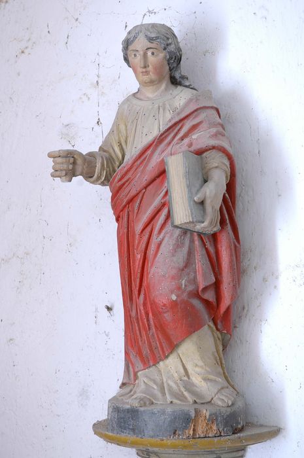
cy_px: 229
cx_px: 152
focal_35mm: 82
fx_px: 1048
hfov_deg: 16.5
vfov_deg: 24.6
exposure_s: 1/3
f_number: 5.6
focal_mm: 55
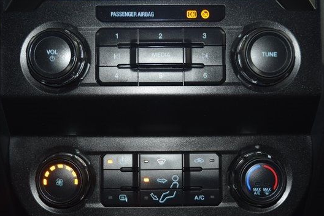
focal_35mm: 64
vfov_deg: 21.4
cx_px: 160
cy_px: 119
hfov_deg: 31.6
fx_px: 572
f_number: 4.2
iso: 720
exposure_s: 1/25
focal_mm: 35
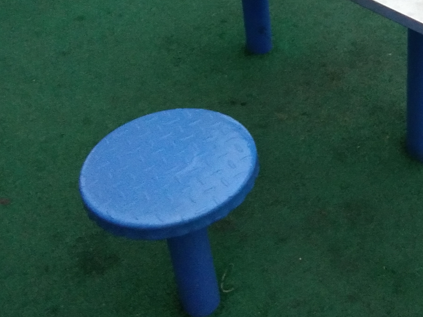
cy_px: 57
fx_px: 868
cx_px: 443
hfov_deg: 25.7
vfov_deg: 20.5
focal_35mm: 71
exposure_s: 1/20
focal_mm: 3.69
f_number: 2.2
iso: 800
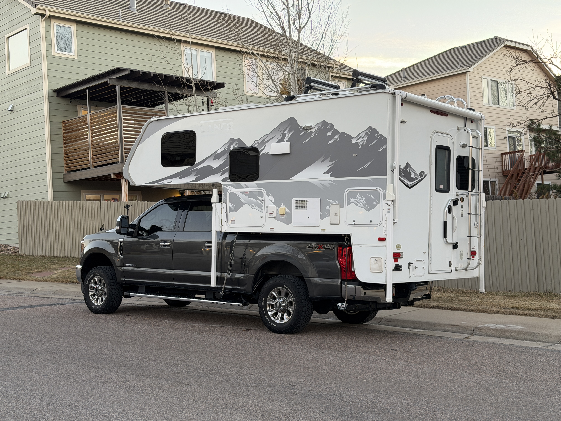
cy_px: 210
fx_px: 778
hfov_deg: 39.7
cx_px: 280
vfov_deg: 30.3
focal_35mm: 48
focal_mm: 6.76
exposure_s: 1/60
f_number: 1.78
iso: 125
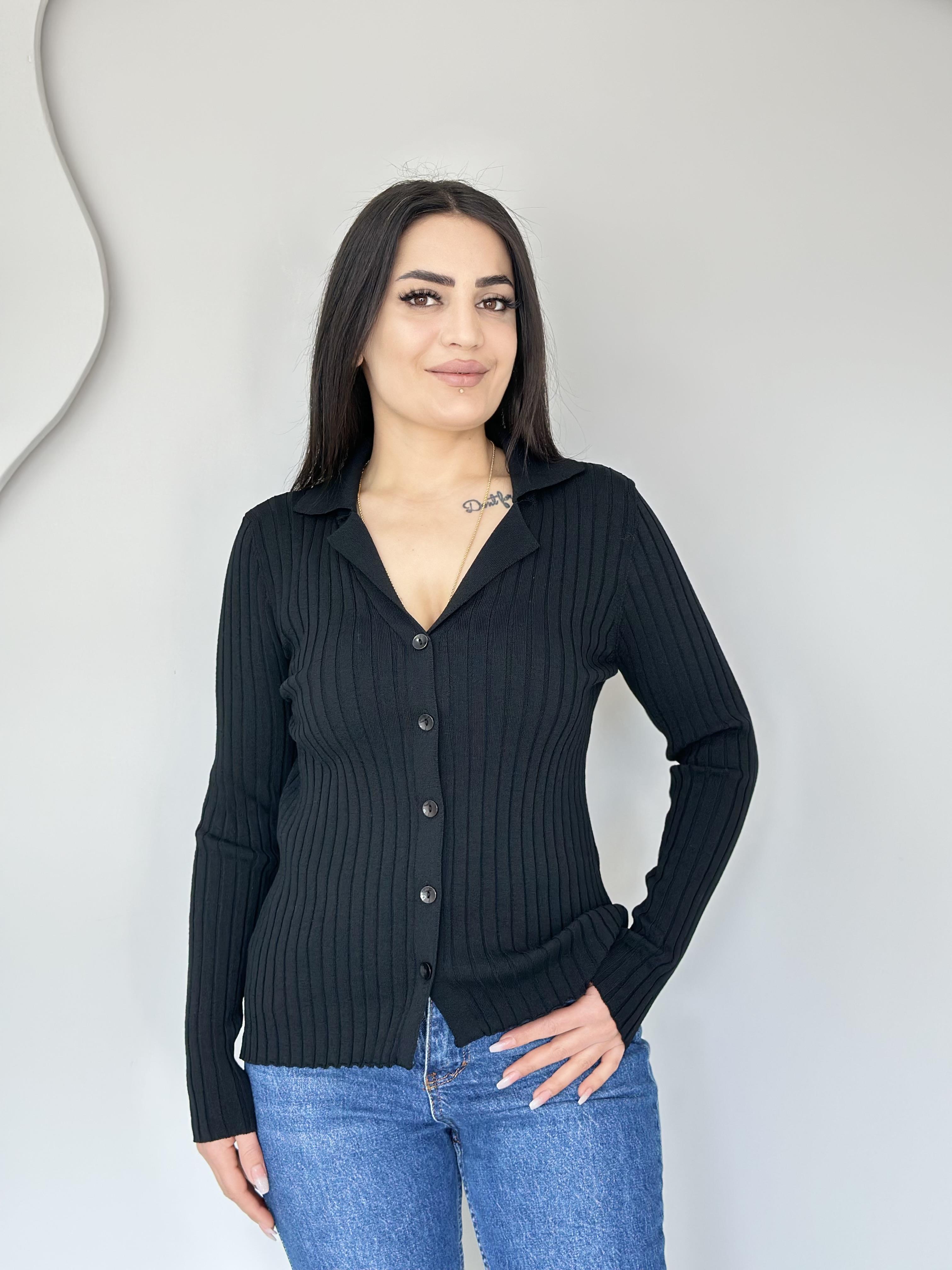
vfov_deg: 39.7
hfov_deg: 30.3
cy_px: 635
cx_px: 476
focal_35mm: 48
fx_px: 1760
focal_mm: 6.86
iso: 80
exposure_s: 1/100
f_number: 1.78
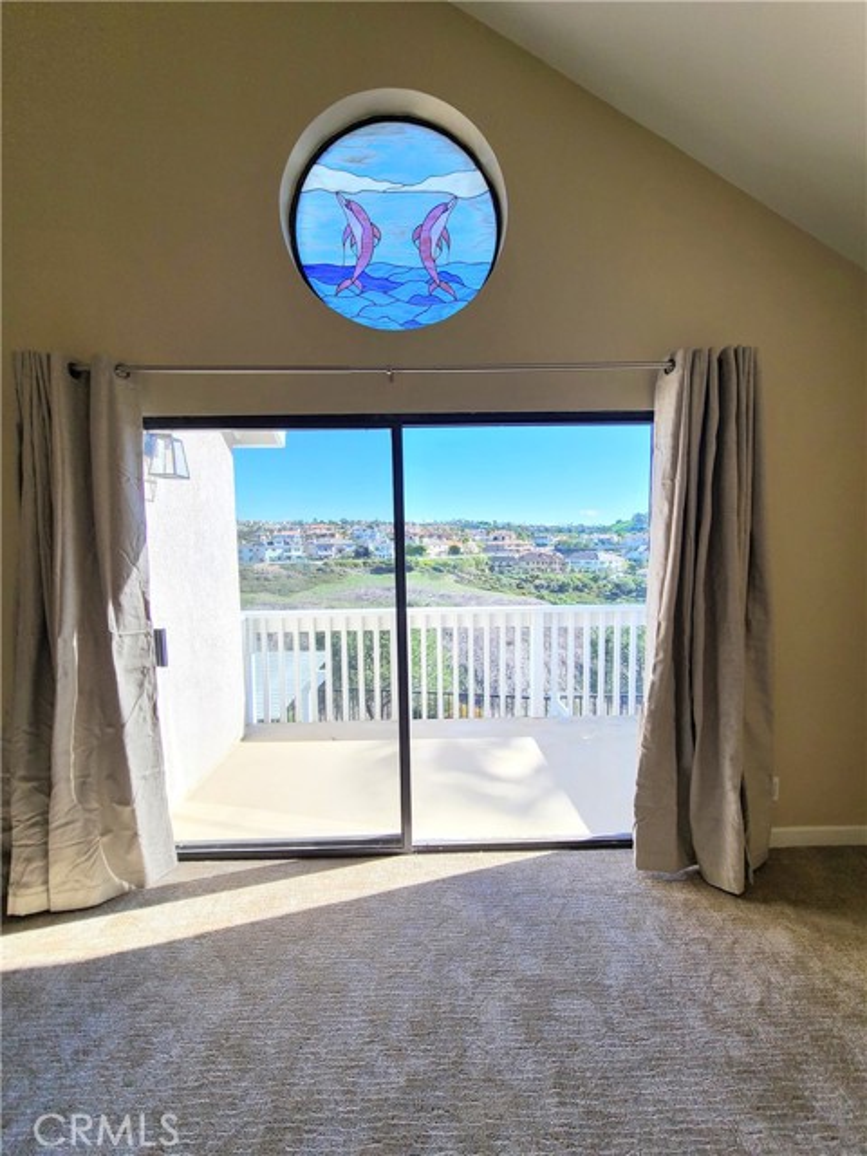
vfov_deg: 106.2
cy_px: 578
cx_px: 434
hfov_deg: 89.9
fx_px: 434
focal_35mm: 13
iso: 50
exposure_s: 1/850
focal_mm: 2.2
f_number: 2.2
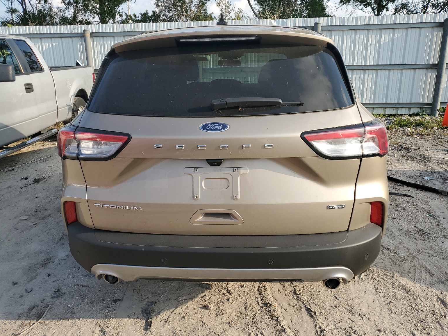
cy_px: 165
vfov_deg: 51.4
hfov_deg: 65.3
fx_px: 349
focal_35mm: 27
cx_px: 220
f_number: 1.5
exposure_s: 1/1667
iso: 50
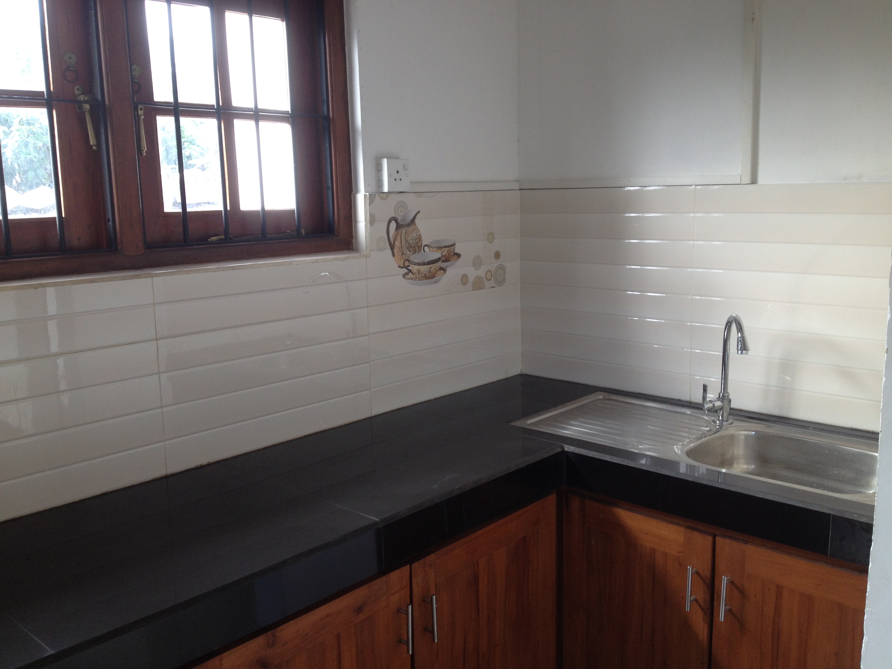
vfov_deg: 40.7
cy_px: 334
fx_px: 902
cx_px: 446
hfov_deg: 52.6
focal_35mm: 35
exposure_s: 1/60
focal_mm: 4.28
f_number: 2.4
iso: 64
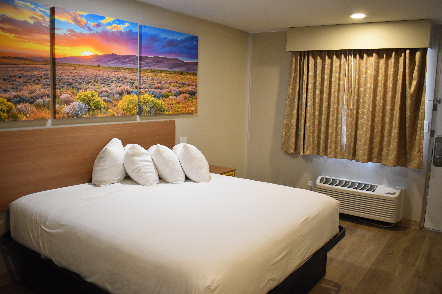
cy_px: 147
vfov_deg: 43.6
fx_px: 368
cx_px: 221
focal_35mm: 30
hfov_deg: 61.9
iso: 2200
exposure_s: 1/125
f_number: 4
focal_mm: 20
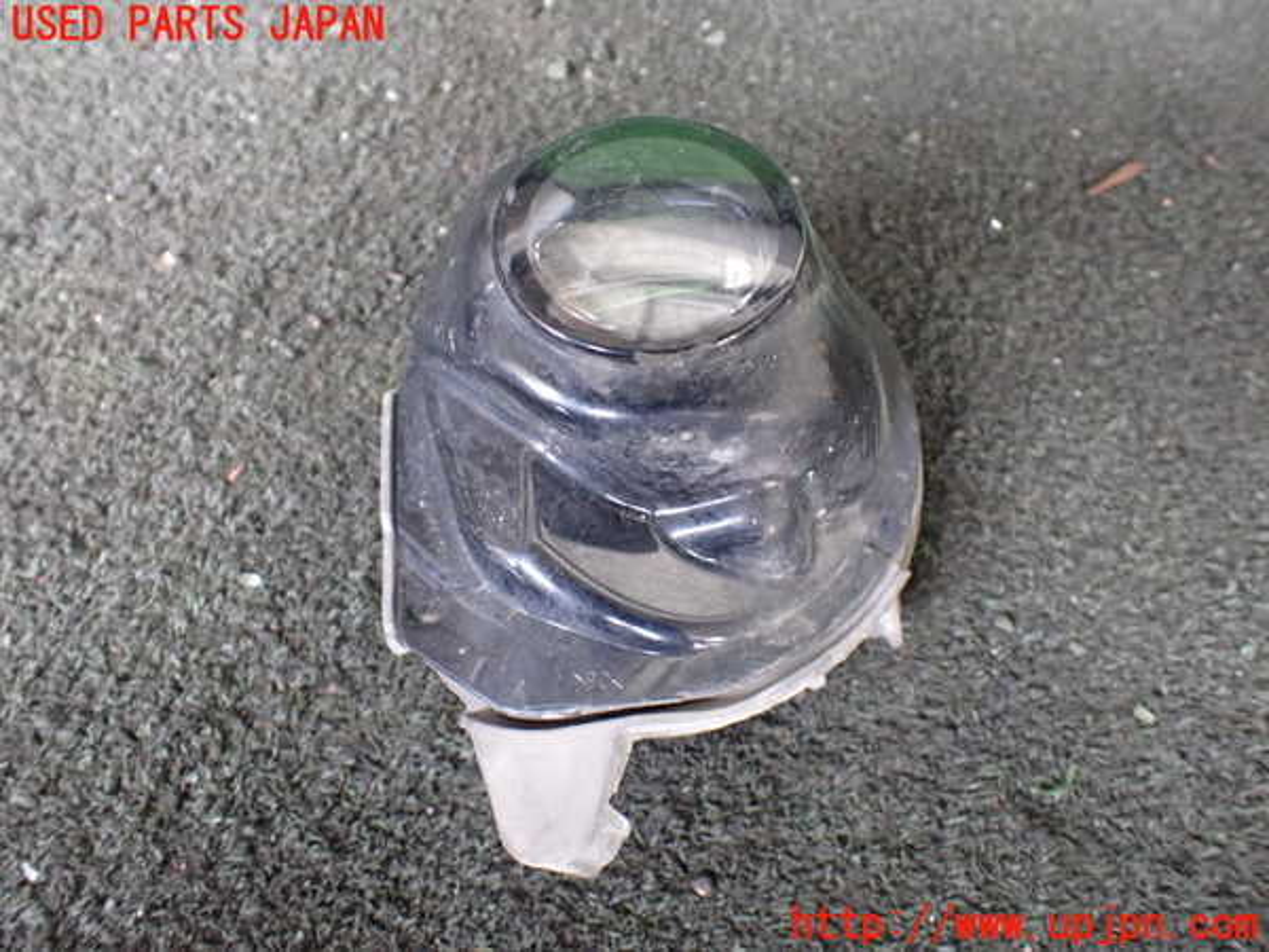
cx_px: 634
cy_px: 476
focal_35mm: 30
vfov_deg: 46.8
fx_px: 1100
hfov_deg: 60.0
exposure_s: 1/40
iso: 800
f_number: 2.3
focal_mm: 5.4
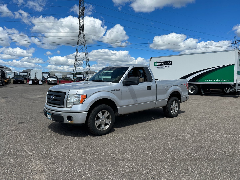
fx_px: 173
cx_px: 116
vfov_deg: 54.9
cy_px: 88
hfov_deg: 69.4
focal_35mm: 25
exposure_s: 1/7042
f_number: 1.78
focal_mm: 6.86
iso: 80
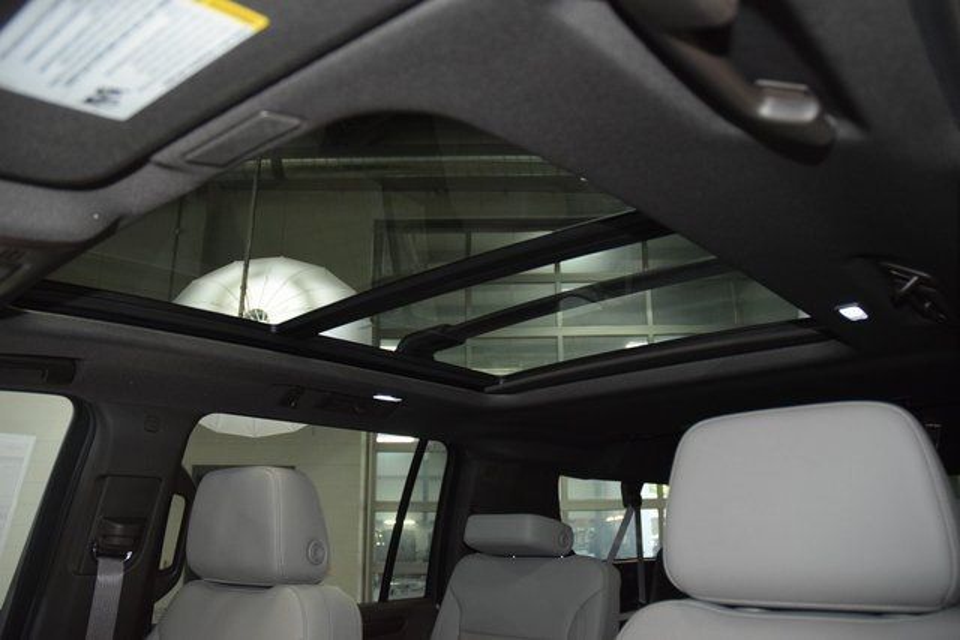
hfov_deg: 67.4
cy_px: 320
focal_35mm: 27
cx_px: 480
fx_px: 720
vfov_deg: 48.0
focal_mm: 18
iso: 2200
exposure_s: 1/100
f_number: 3.5
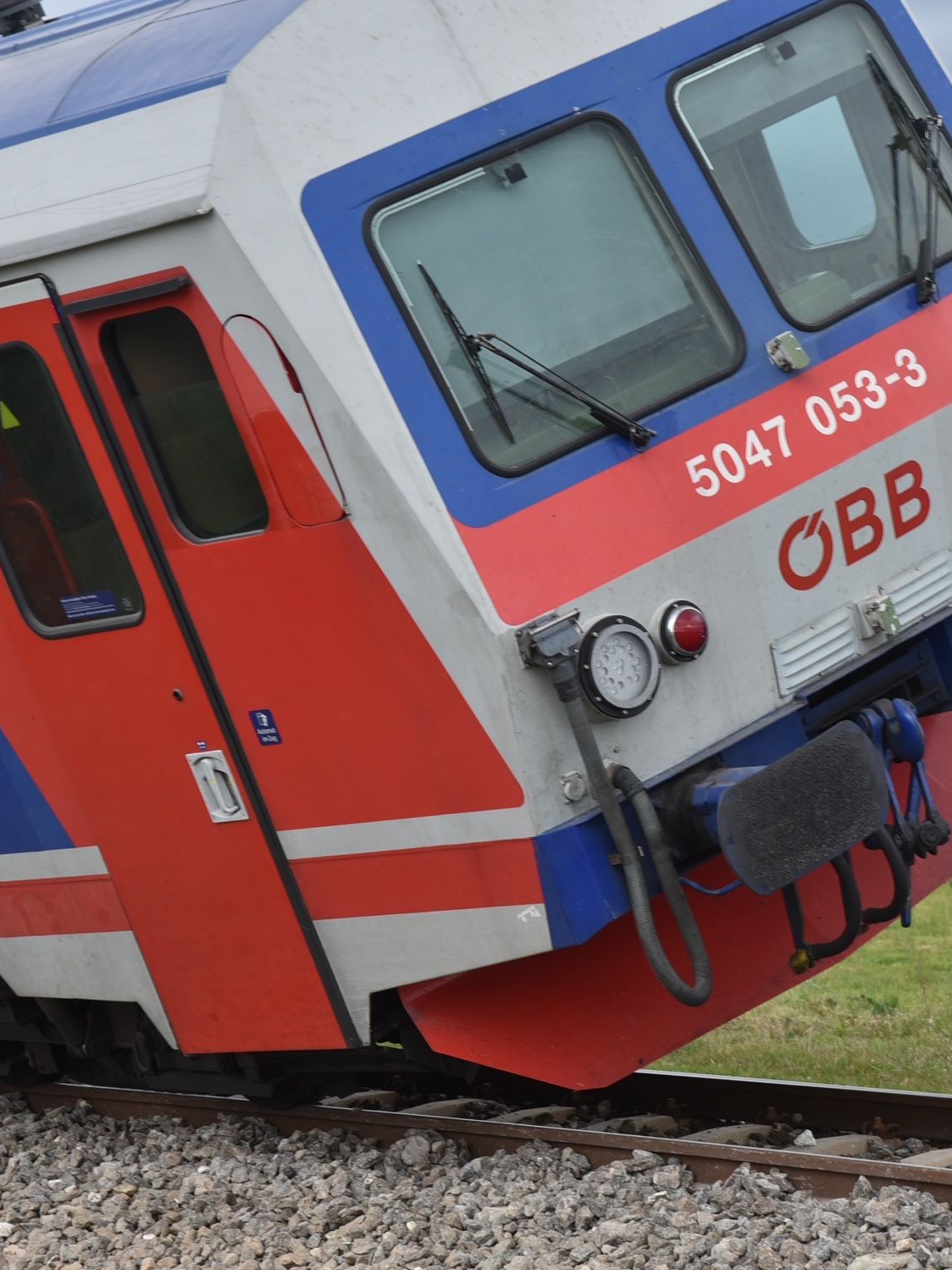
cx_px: 722
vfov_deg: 16.0
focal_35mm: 123
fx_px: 4511
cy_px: 635
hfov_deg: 12.0
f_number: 6.3
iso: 400
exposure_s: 1/160
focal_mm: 85
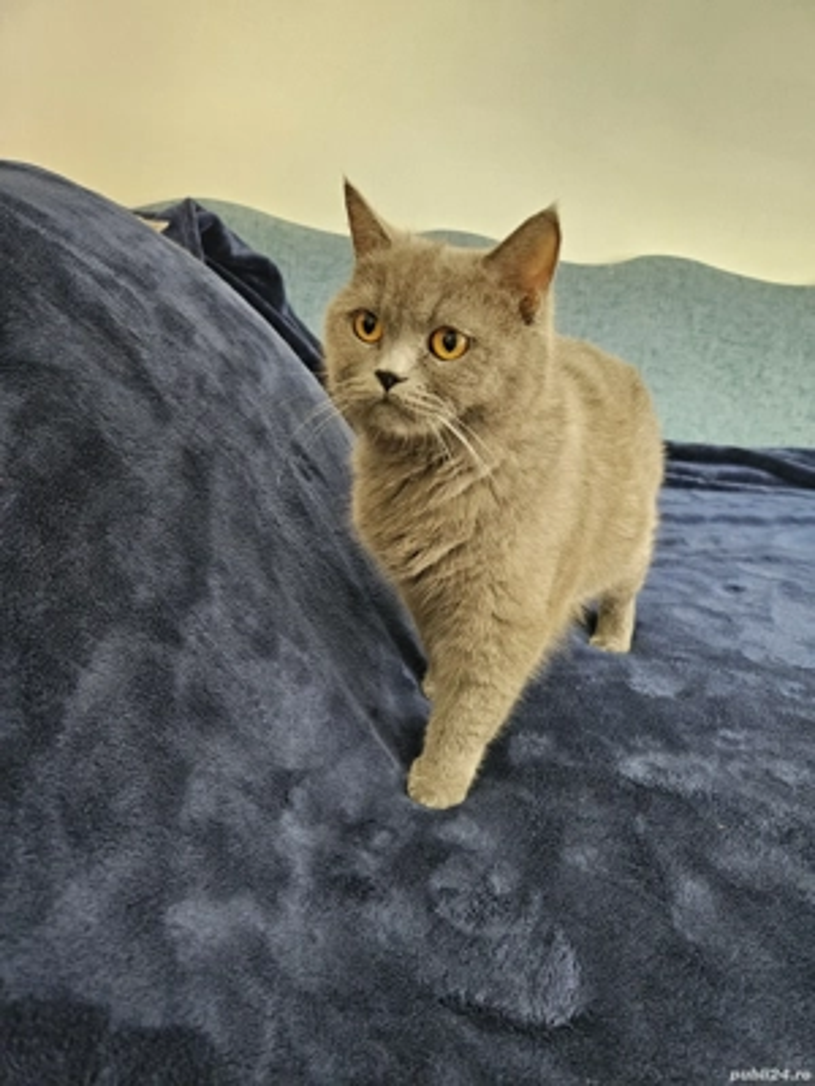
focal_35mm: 23
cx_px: 408
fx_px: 722
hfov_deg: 58.9
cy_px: 543
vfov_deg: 73.9
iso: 800
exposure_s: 1/100
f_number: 1.8
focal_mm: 5.4
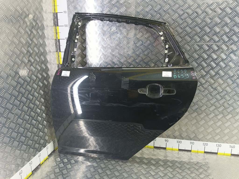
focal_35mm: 23
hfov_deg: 73.9
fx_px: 159
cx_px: 120
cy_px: 90
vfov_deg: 58.9
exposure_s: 1/33.3
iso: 194
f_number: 1.6
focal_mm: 4.11
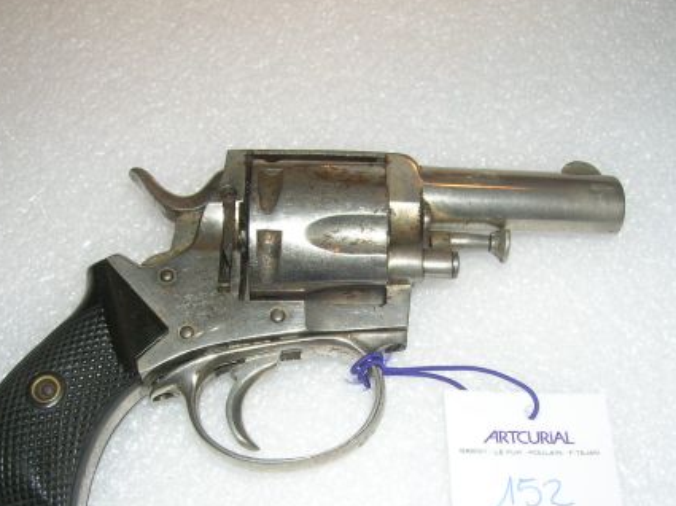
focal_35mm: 44
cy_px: 317
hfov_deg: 43.0
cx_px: 339
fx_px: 859
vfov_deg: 32.7
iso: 50
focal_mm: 5.7
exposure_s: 1/60.1
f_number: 4.9
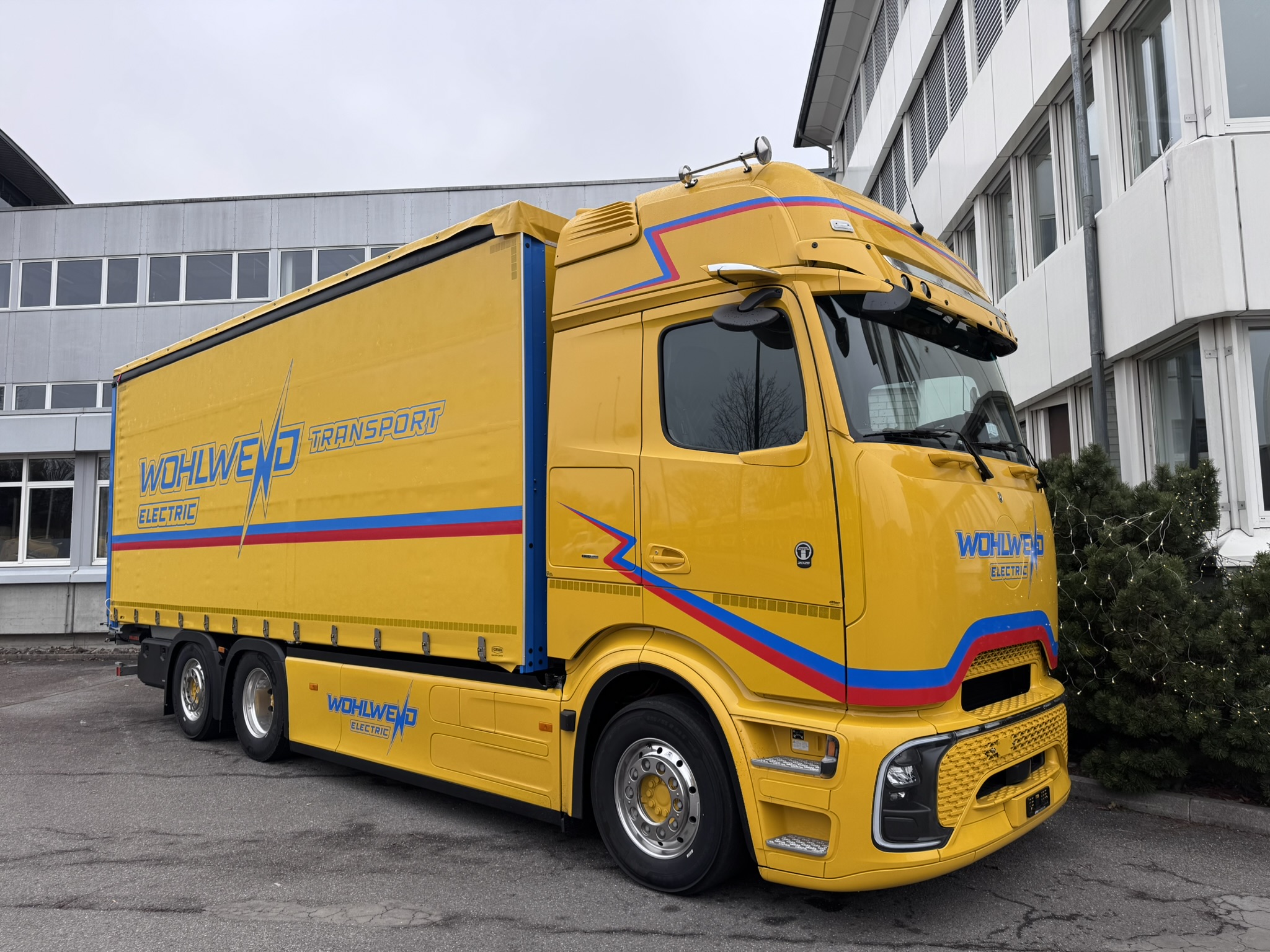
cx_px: 635
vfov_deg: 56.8
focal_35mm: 24
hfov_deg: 71.6
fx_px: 881
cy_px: 476
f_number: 1.78
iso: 80
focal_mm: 6.76
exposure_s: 1/470
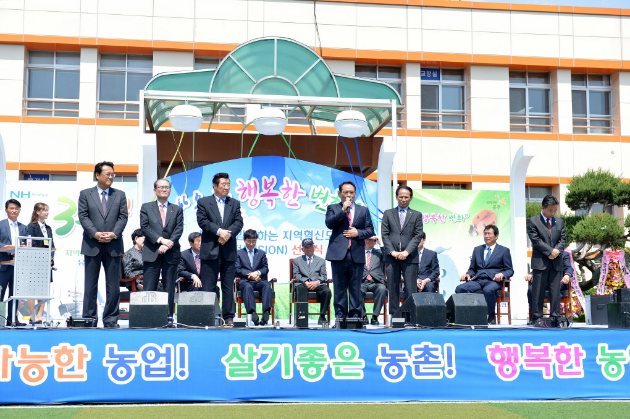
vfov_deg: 28.0
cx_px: 315
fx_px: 839
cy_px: 210
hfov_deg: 41.1
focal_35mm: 48
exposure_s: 1/400
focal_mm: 48
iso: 100
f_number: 4
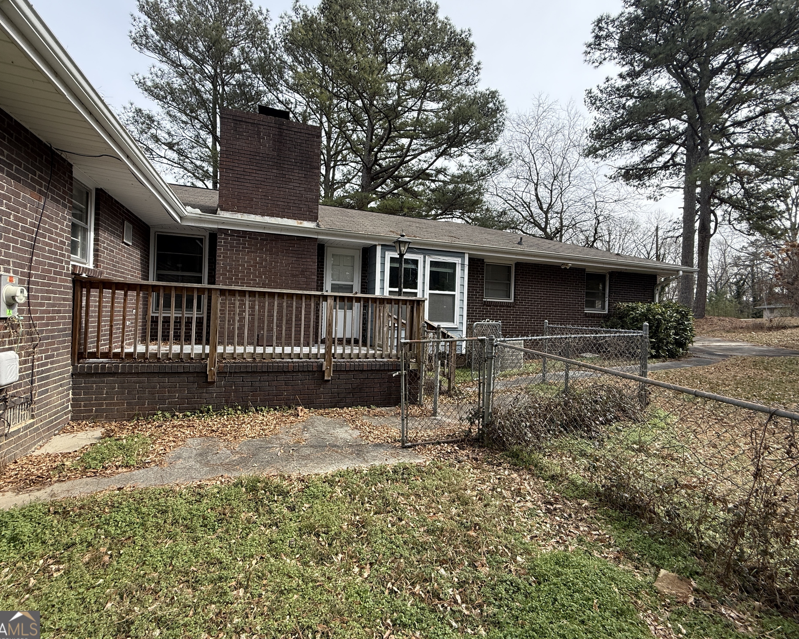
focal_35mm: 15
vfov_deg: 84.0
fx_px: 355
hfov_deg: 96.7
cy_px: 315
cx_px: 380
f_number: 2.2
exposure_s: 1/602
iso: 64
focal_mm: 2.22
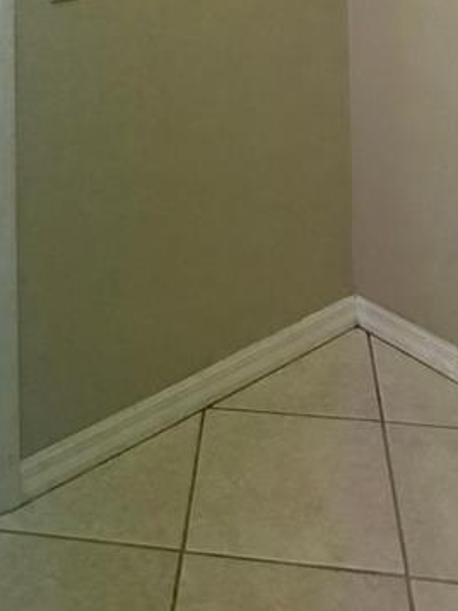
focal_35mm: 47
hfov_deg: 30.7
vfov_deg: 32.5
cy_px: -142
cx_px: 164
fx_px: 829
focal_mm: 2.22
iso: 200
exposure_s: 1/120
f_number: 2.2
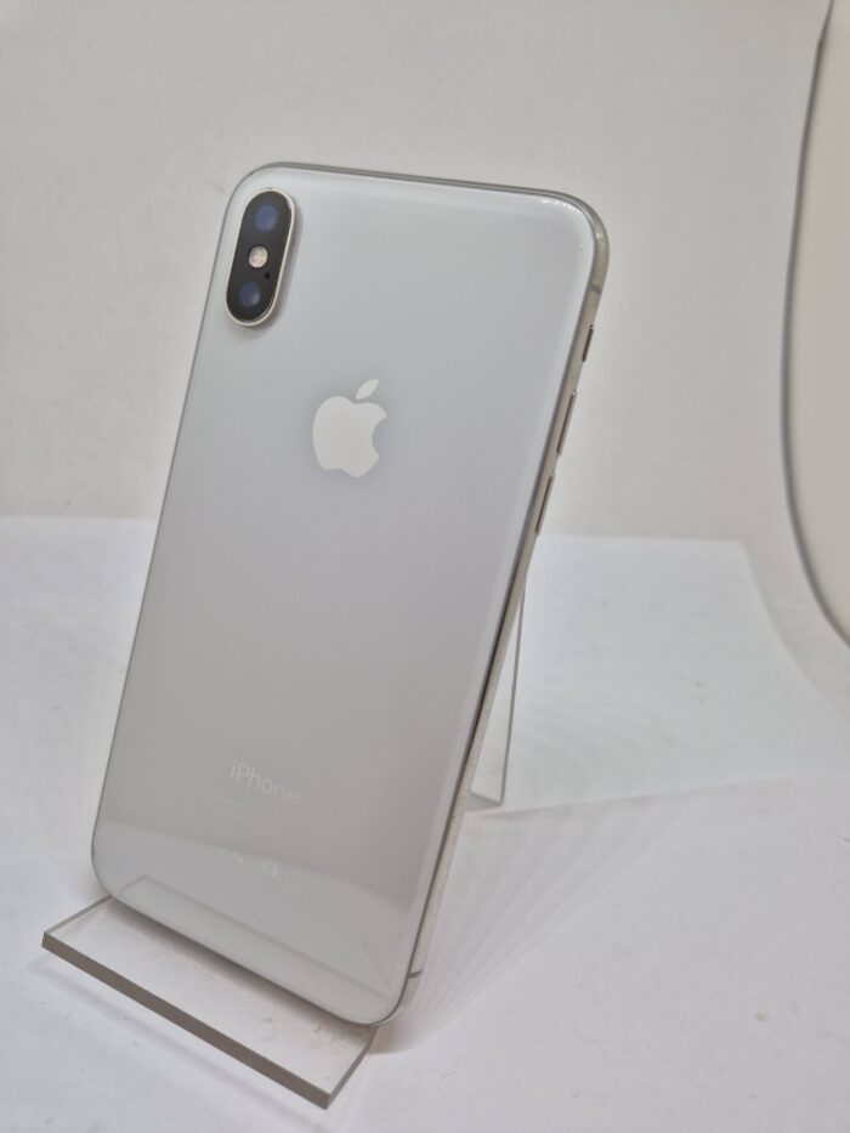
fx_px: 753
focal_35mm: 23
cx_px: 425
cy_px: 566
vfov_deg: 73.9
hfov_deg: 58.9
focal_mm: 5.4
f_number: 1.8
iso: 64
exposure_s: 1/180
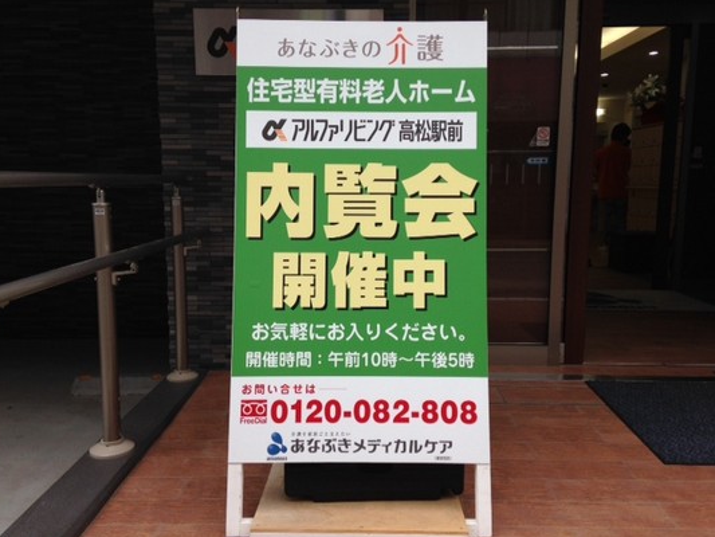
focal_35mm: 34
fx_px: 702
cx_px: 356
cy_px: 271
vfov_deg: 41.8
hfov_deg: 53.9
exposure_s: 1/270
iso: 50
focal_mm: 4.12
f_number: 2.4
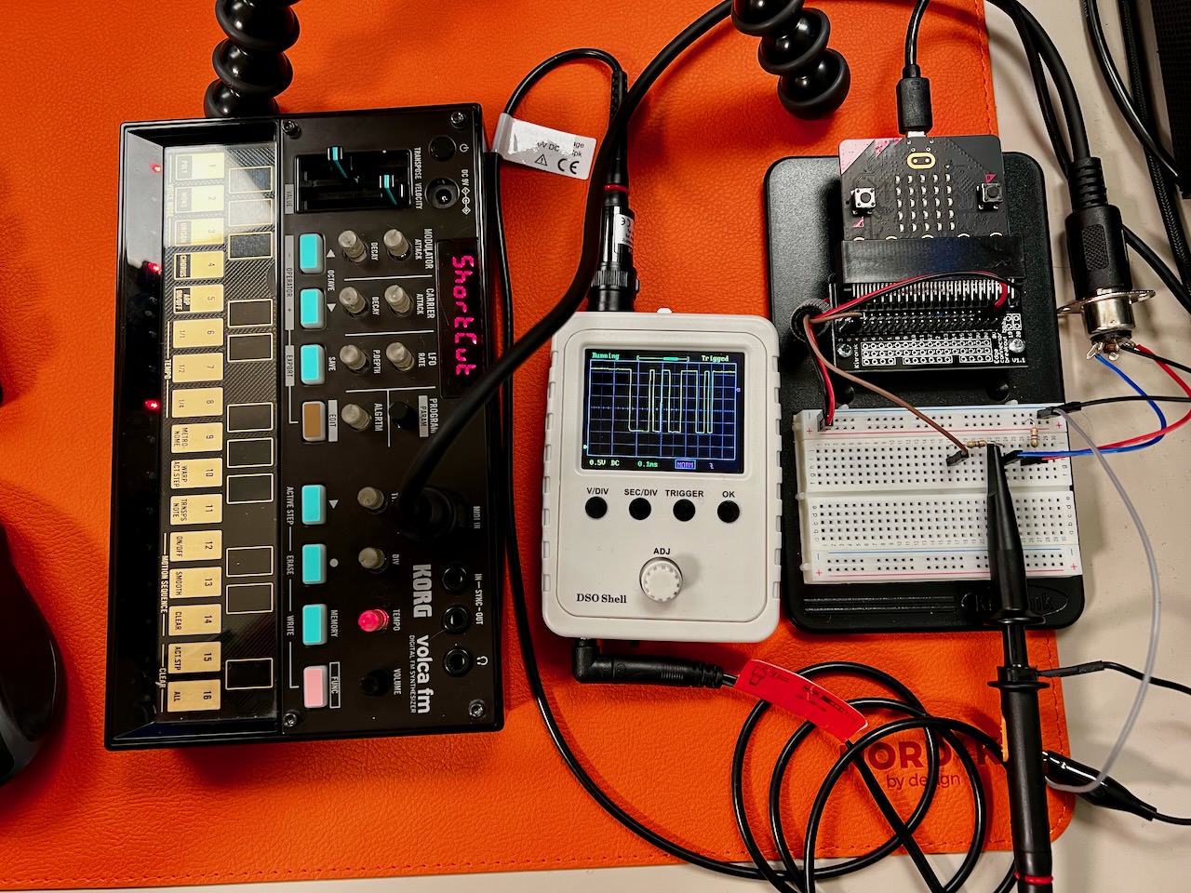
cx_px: 596
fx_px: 895
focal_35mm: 26
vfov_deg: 53.1
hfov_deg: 67.3
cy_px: 446
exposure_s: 1/50
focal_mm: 5.7
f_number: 1.5
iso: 100
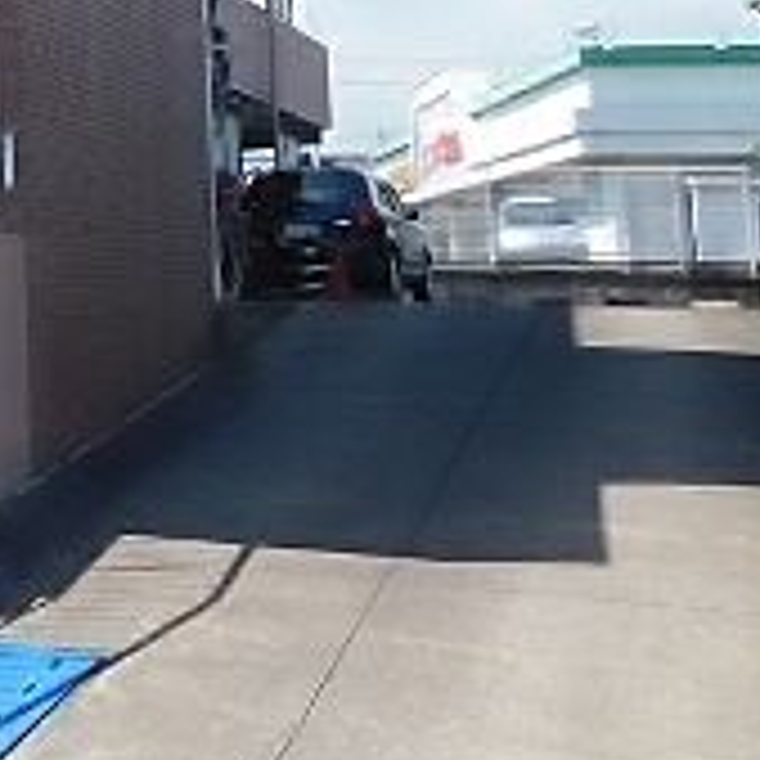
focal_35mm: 77
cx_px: -486
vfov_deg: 21.3
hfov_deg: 18.8
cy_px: -76
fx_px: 1913
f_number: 3
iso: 125
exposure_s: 1/1000
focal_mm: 4
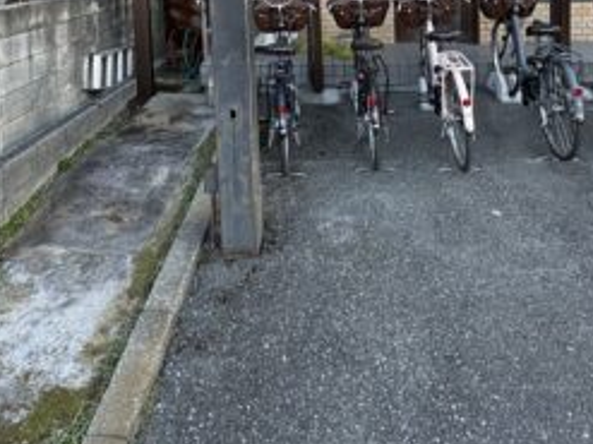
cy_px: -7
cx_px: 250
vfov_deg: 37.1
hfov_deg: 53.7
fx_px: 582
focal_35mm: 34
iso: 80
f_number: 2.2
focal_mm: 2.22
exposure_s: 1/99
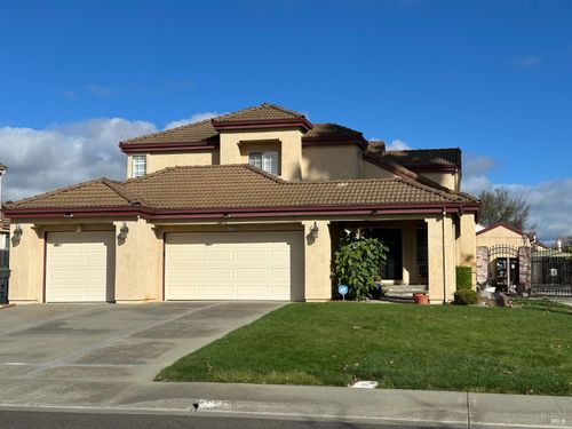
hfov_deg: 39.7
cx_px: 286
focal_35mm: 48
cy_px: 214
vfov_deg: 30.3
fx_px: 793
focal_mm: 6.86
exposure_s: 1/7634
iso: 64
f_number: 1.78
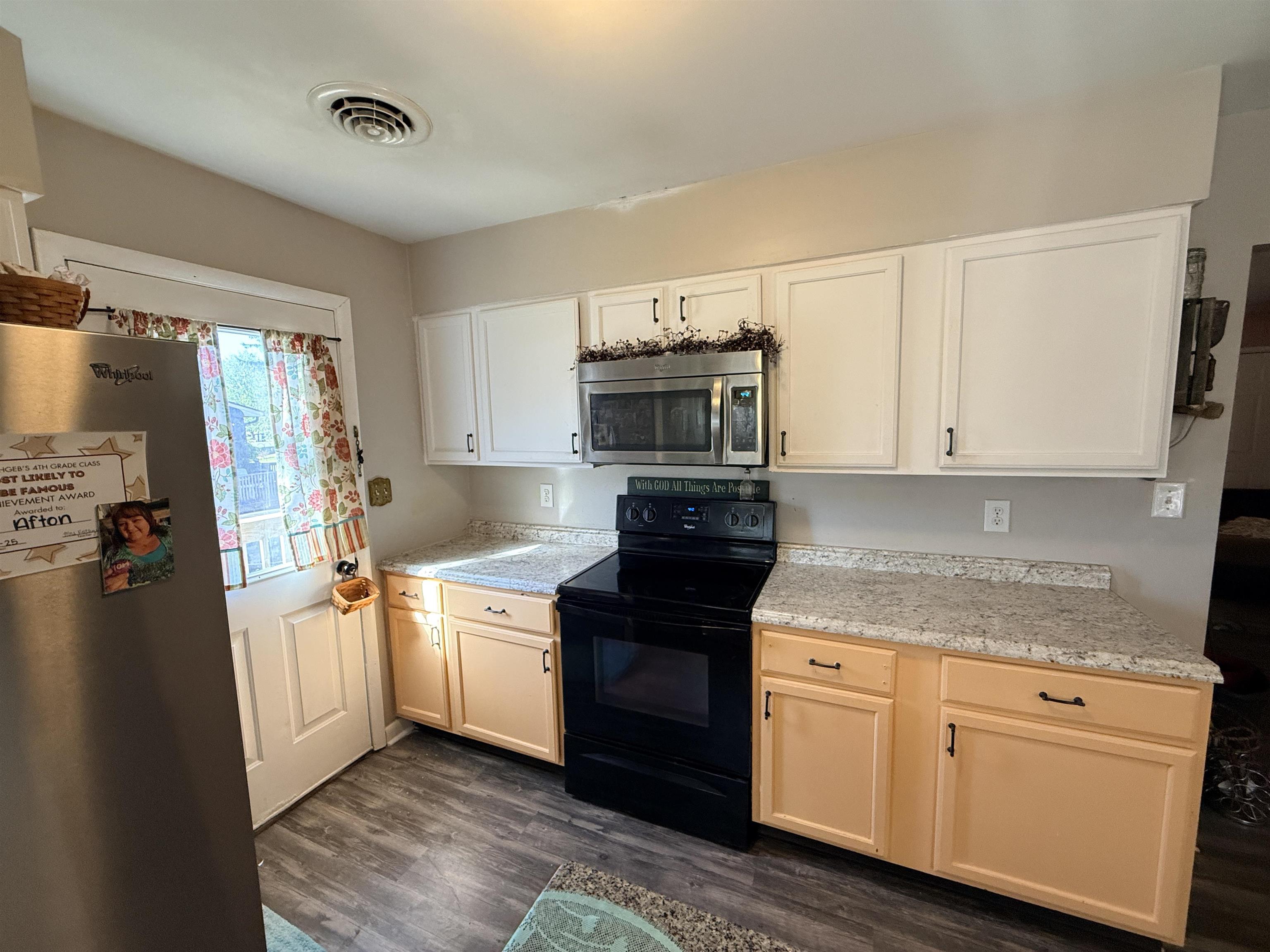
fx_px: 514
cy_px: 476
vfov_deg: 85.7
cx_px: 635
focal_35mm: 14
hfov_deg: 102.1
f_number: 2.2
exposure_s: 1/120
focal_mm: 2.22
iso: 250
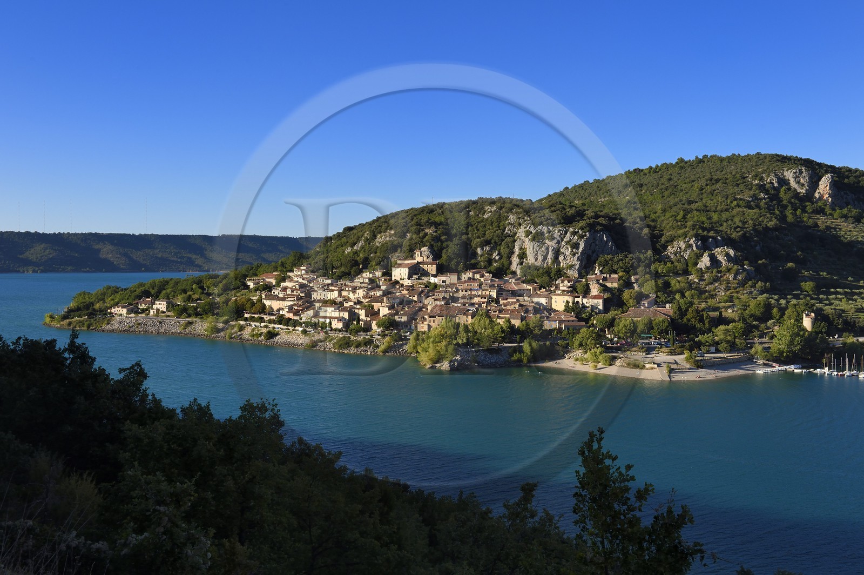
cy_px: 288
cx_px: 432
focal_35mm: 38
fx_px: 911
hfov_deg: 50.7
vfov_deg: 35.0
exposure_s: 1/250
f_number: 13
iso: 400
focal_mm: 38
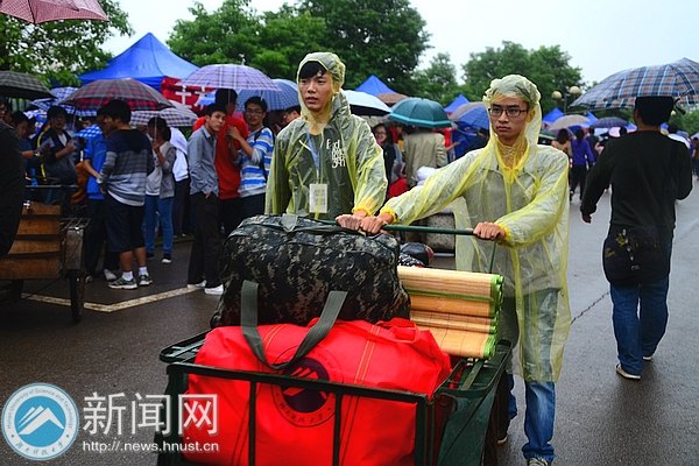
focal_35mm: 38
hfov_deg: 51.3
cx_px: 350
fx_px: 728
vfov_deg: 35.5
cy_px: 233
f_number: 4
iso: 400
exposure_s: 1/160
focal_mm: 25
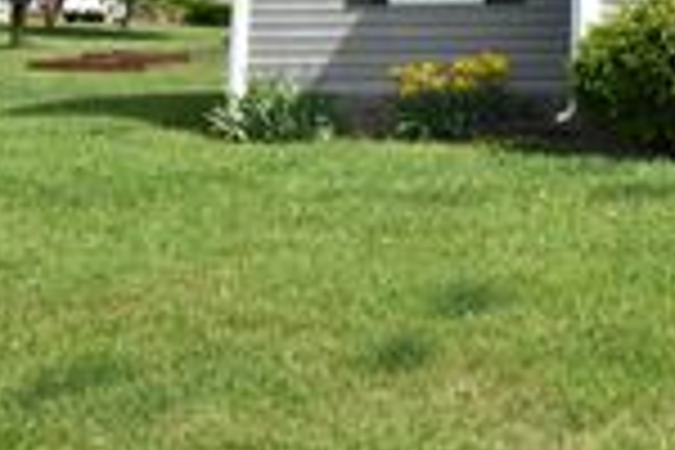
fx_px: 1312
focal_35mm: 70
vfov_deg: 18.5
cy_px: -88
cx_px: 806
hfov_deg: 25.9
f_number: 5.6
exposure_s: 1/1600
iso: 400
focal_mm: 14
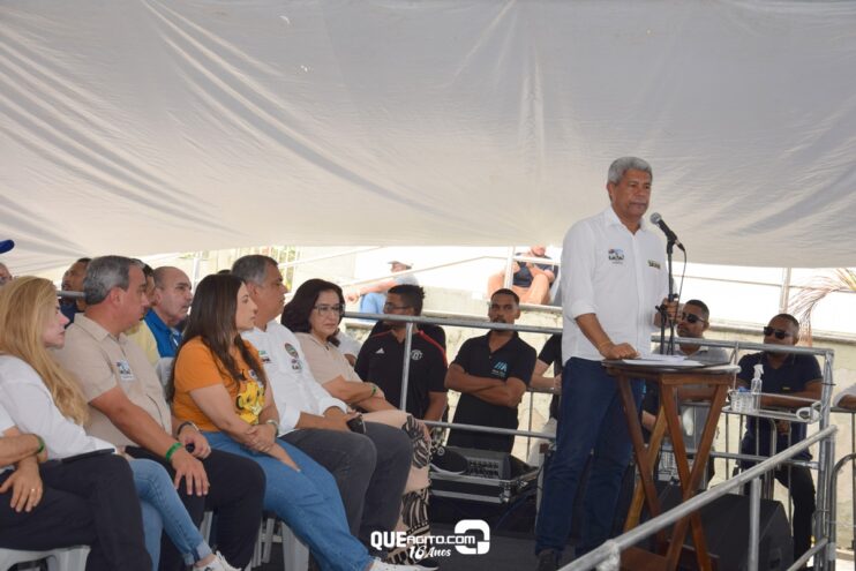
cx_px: 428
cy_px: 286
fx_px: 1784
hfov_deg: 27.0
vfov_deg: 18.2
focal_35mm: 75
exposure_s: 1/125
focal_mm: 50
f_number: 5.6
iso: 110
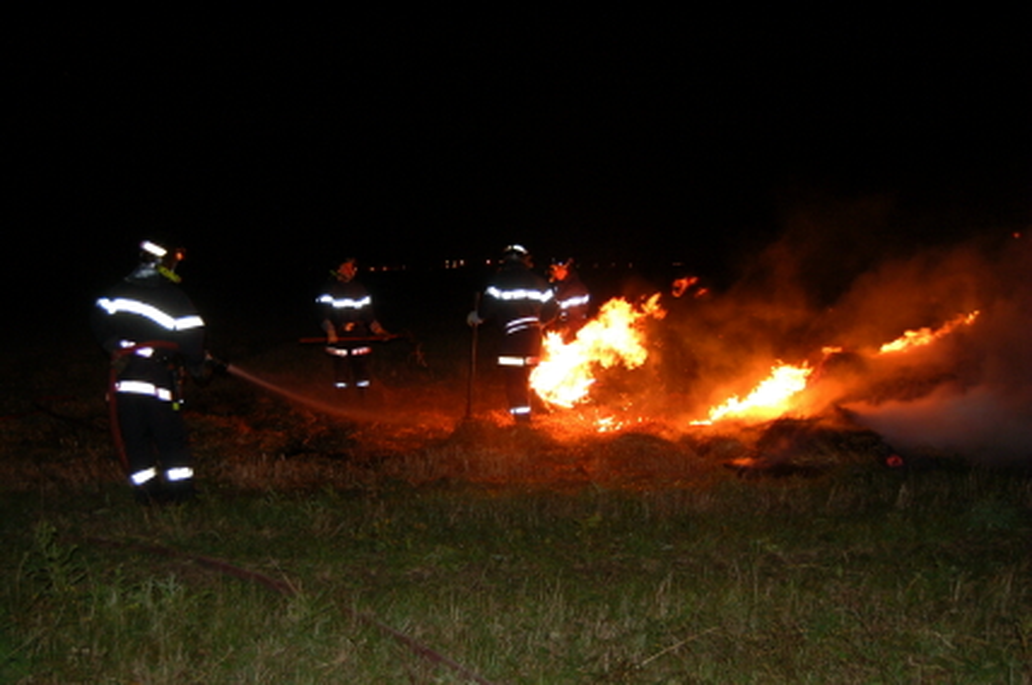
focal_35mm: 36
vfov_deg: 36.8
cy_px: 342
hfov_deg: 53.2
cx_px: 516
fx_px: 1030
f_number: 4
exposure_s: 1/60
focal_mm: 24
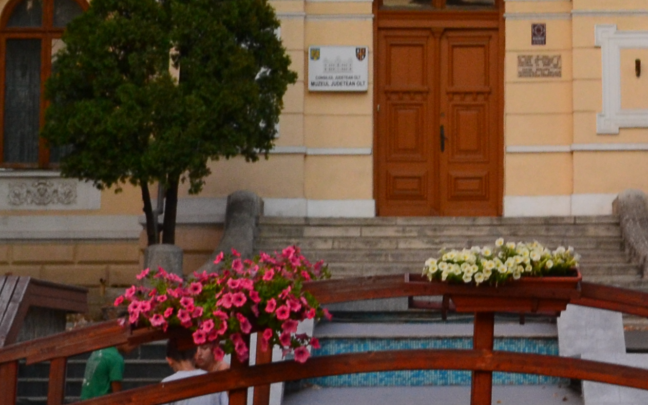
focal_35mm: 162
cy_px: -290
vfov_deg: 7.9
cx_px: 501
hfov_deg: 12.9
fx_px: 2859
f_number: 6.3
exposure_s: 1/15
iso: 640
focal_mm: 29
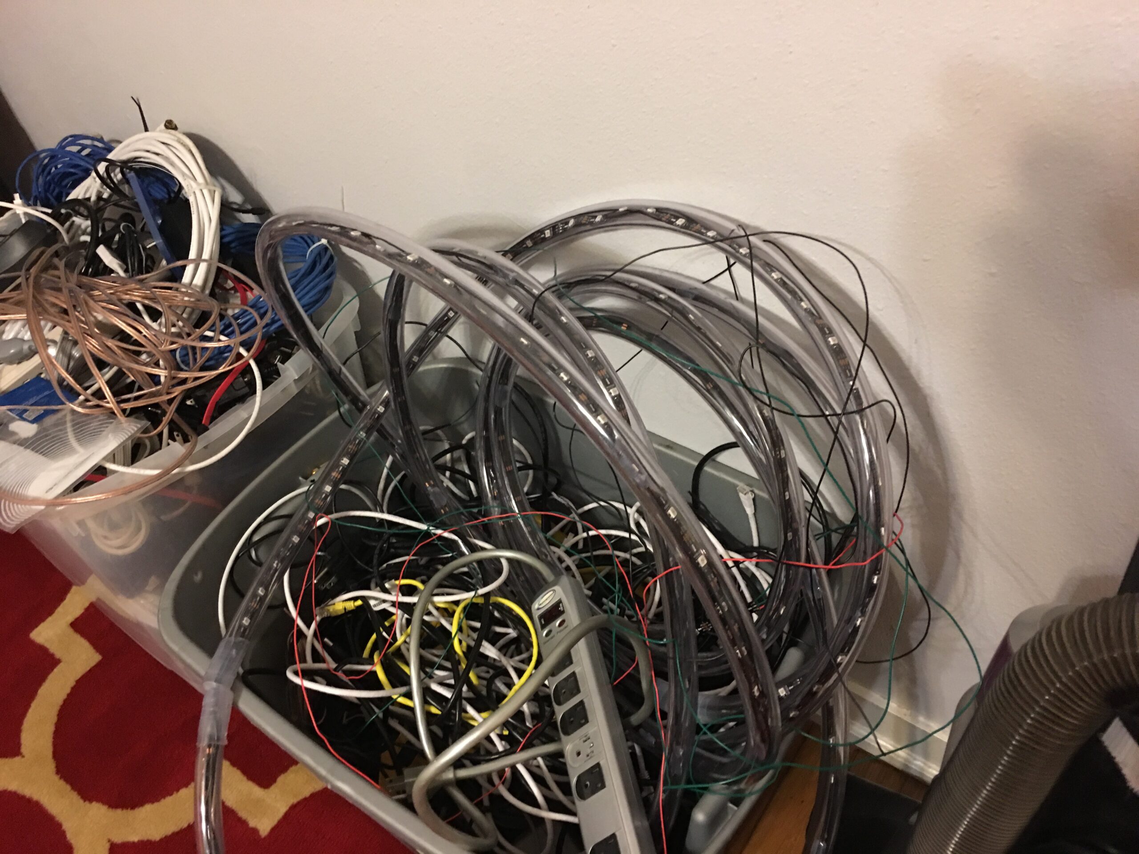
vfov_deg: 48.2
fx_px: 954
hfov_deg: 61.7
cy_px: 427
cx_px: 570
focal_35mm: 29
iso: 125
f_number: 2.2
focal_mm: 4.15
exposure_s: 1/4
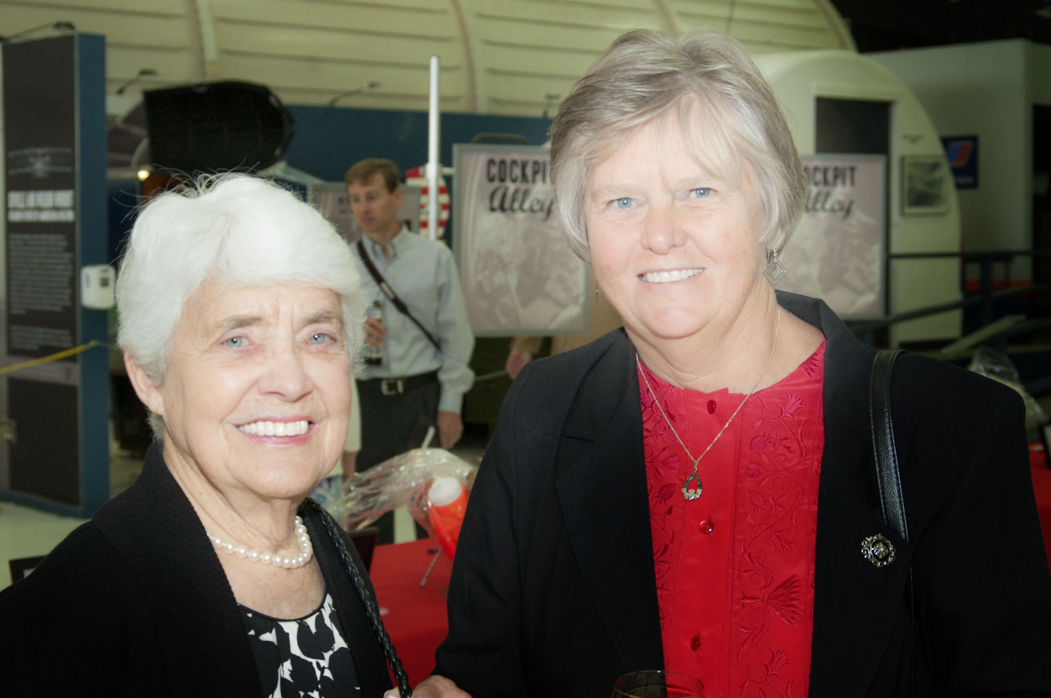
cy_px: 349
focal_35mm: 66
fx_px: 1924
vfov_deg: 20.6
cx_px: 526
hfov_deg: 30.5
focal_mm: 44
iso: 320
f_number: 5.6
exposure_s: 1/60
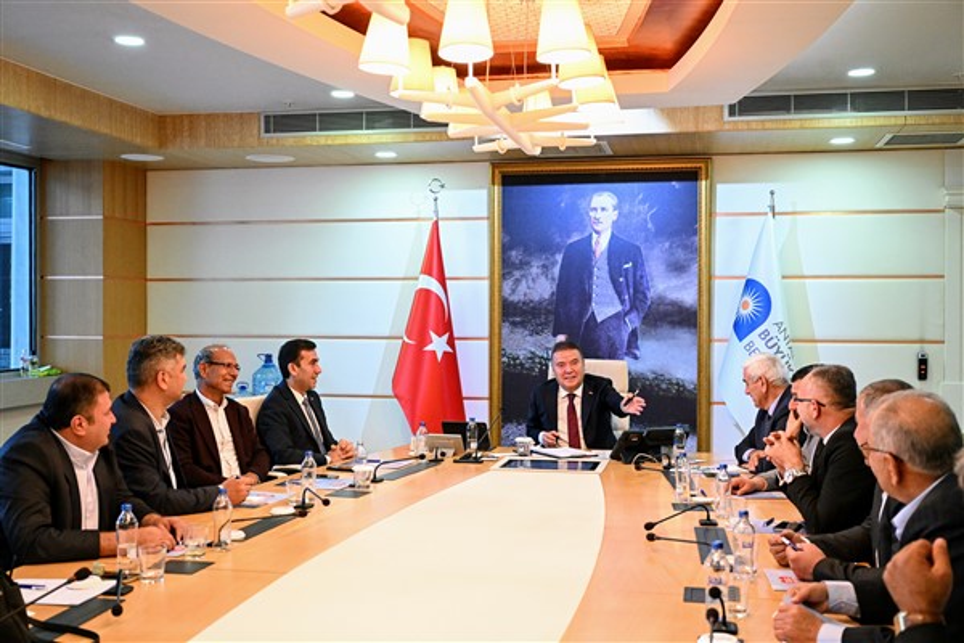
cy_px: 322
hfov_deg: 48.5
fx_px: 1071
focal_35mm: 40
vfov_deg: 33.4
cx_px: 482
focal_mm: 40
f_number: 4
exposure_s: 1/320
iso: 6400
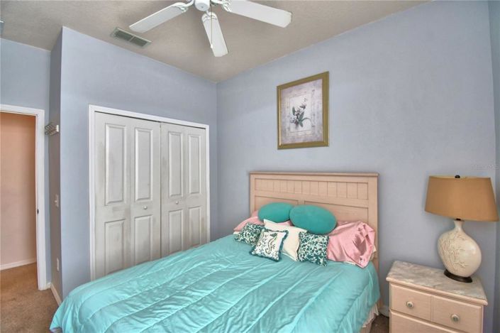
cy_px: 166
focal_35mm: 15
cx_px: 250
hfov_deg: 100.4
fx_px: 208
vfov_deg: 77.2
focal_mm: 10
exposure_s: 1/80
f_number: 4.5
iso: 400
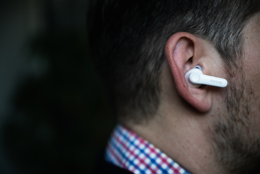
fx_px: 469
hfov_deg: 31.0
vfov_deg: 20.9
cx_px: 130
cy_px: 87
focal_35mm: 65
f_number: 2.8
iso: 400
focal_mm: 65
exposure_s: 1/400
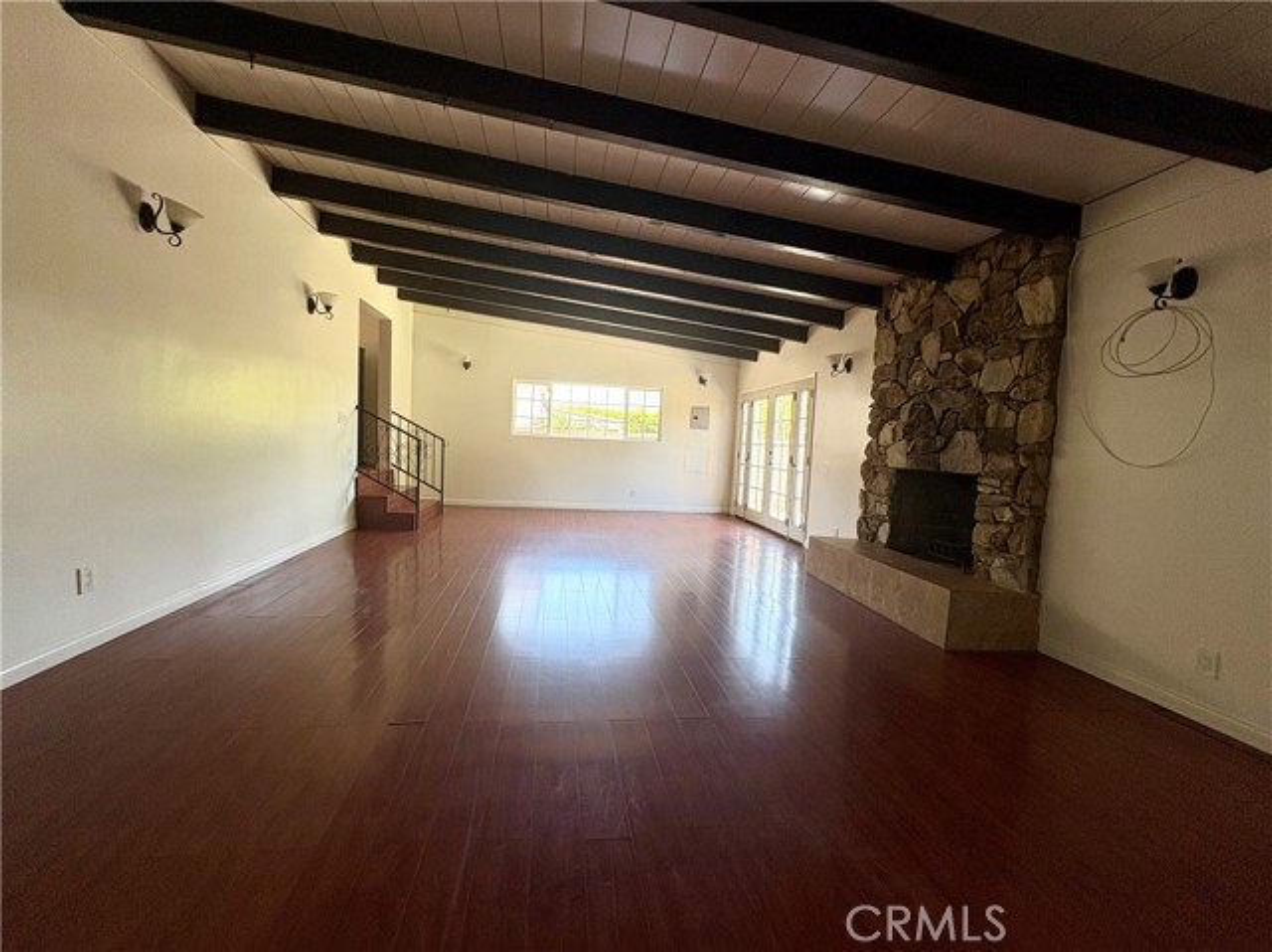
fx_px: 514
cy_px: 476
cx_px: 636
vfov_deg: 85.6
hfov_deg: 102.1
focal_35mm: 14
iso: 100
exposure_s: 1/99
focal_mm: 2.22
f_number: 2.2
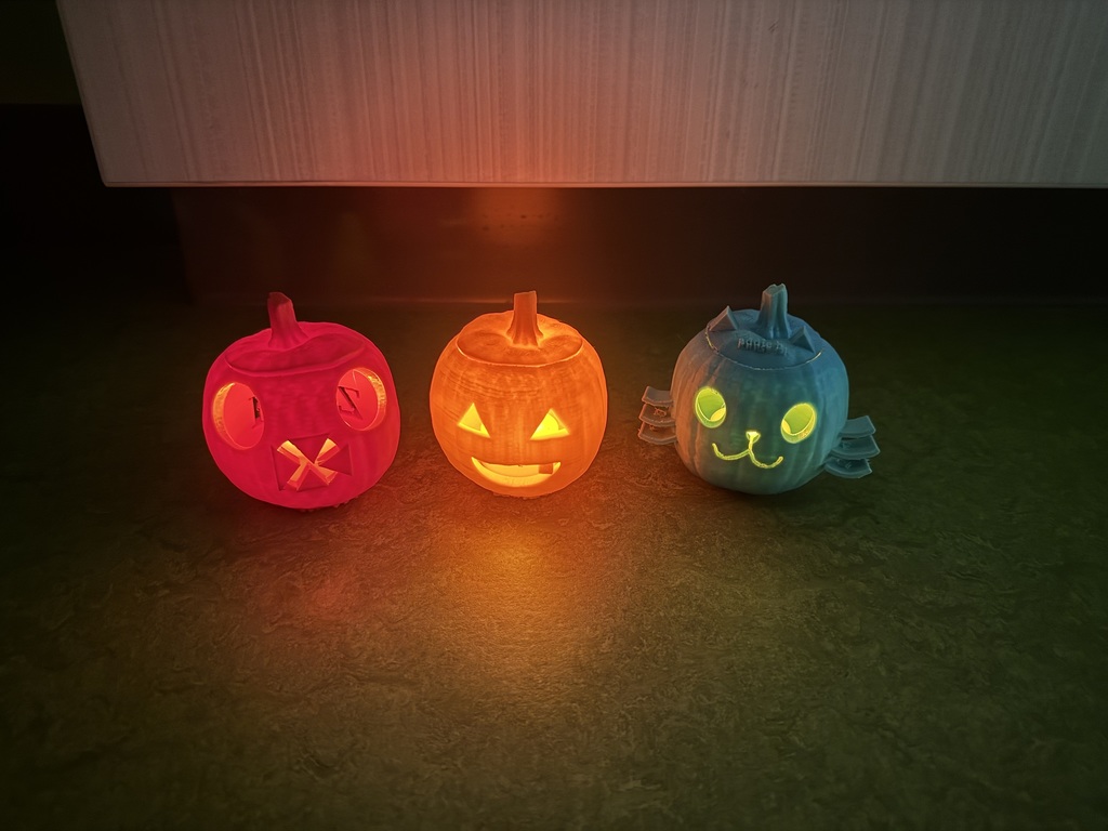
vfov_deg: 56.8
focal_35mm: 24
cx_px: 554
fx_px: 768
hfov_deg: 71.6
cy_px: 416
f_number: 1.78
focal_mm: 6.76
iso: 1000
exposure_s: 1/15
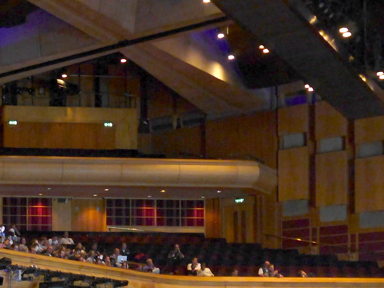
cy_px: 365
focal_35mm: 80
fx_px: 888
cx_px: -108
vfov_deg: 17.4
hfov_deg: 22.1
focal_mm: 14
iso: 800
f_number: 5.6
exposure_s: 1/5
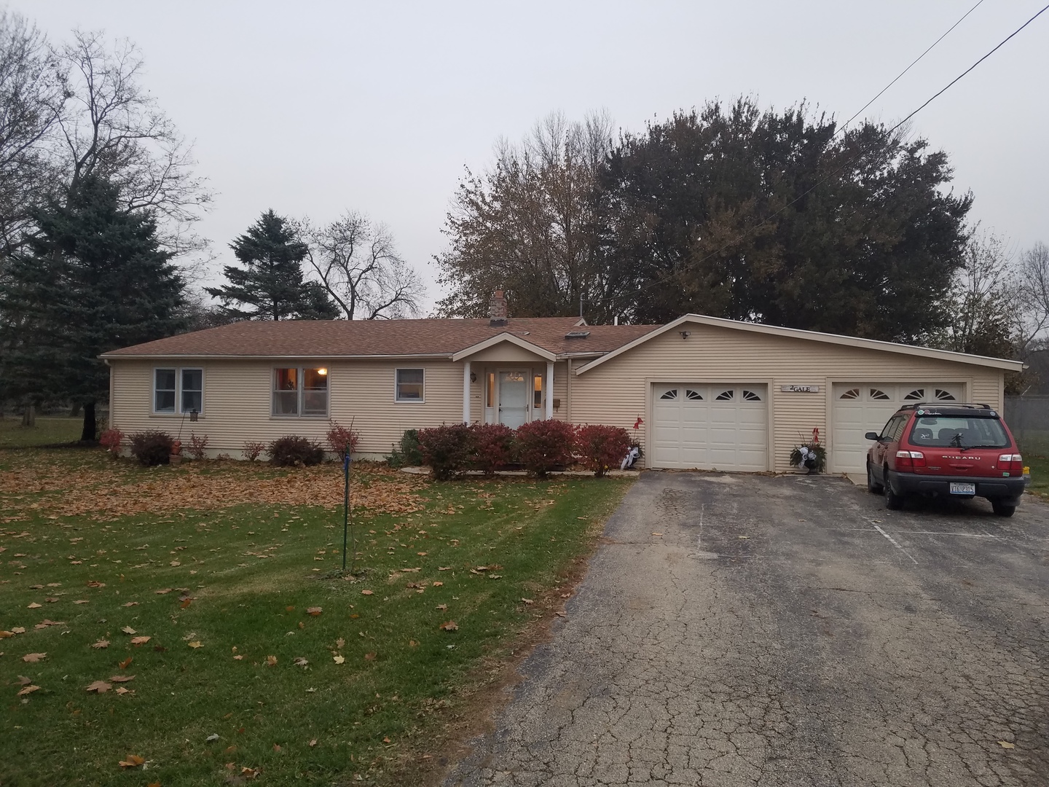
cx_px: 524
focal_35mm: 26
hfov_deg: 67.3
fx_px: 788
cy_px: 394
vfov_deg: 53.1
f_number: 1.7
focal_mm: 4.2
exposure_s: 1/60
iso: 80
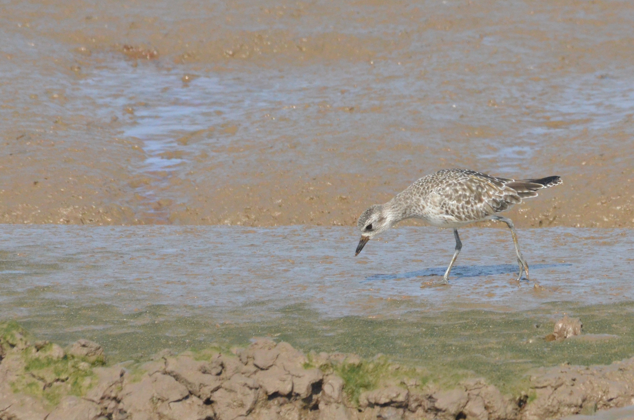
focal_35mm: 761
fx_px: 13374
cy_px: 210
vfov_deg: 1.8
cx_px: 319
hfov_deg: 2.7
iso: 2500
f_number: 13
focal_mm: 500
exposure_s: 1/2500
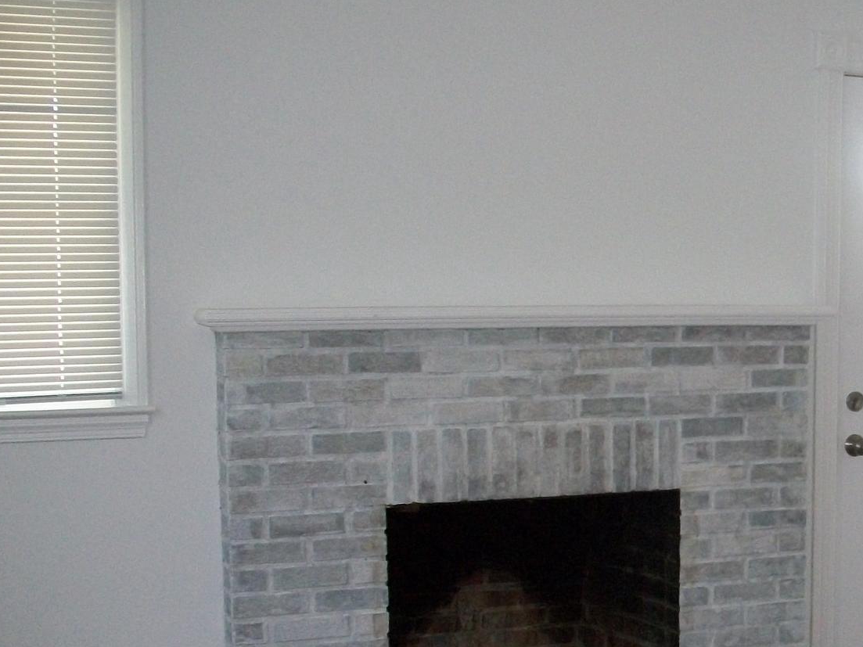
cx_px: 756
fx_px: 1620
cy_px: 511
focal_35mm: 65
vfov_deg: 22.3
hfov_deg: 28.8
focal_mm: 6.3
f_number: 3.1
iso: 320
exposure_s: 1/30
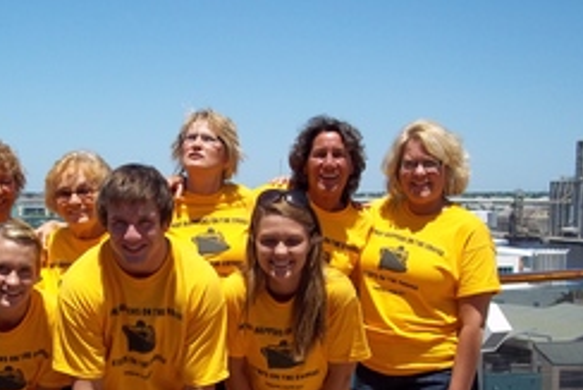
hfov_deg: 32.8
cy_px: 310
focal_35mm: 60
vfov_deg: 22.4
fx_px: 972
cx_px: 149
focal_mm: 6.5
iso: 80
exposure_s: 1/250
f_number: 8
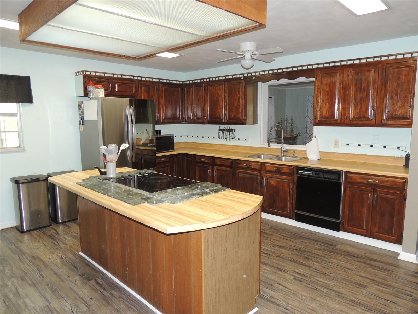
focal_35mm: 24
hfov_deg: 71.6
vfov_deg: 56.8
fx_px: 290
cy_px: 157
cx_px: 209
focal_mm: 4.3
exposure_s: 1/30
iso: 200
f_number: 3
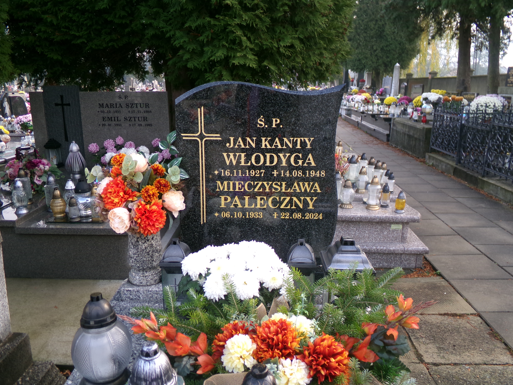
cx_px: 256
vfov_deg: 49.7
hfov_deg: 63.4
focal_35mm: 28
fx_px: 415
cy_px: 192
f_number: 3.8
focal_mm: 5
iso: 100
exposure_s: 1/80
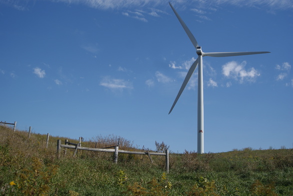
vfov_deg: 25.8
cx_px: 146
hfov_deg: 37.8
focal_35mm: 52
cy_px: 98
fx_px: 428
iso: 100
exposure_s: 1/1250
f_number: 5
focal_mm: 35
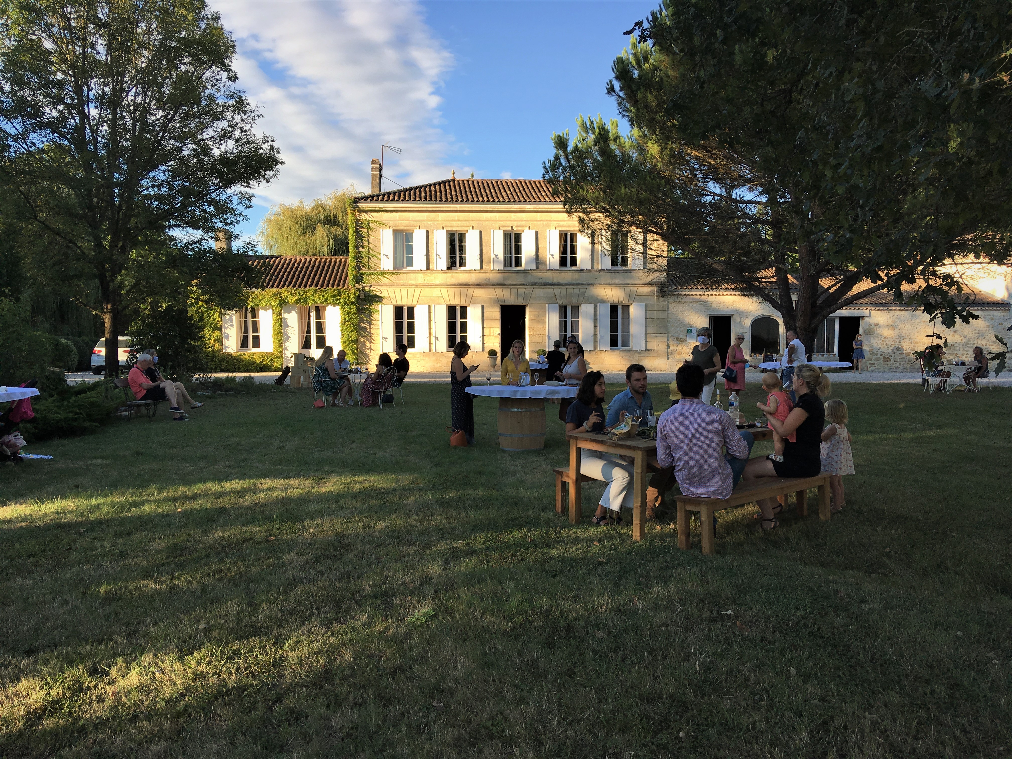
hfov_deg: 61.7
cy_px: 380
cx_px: 506
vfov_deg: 48.2
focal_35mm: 29
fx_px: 848
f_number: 2.2
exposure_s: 1/530
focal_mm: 4.15
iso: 25
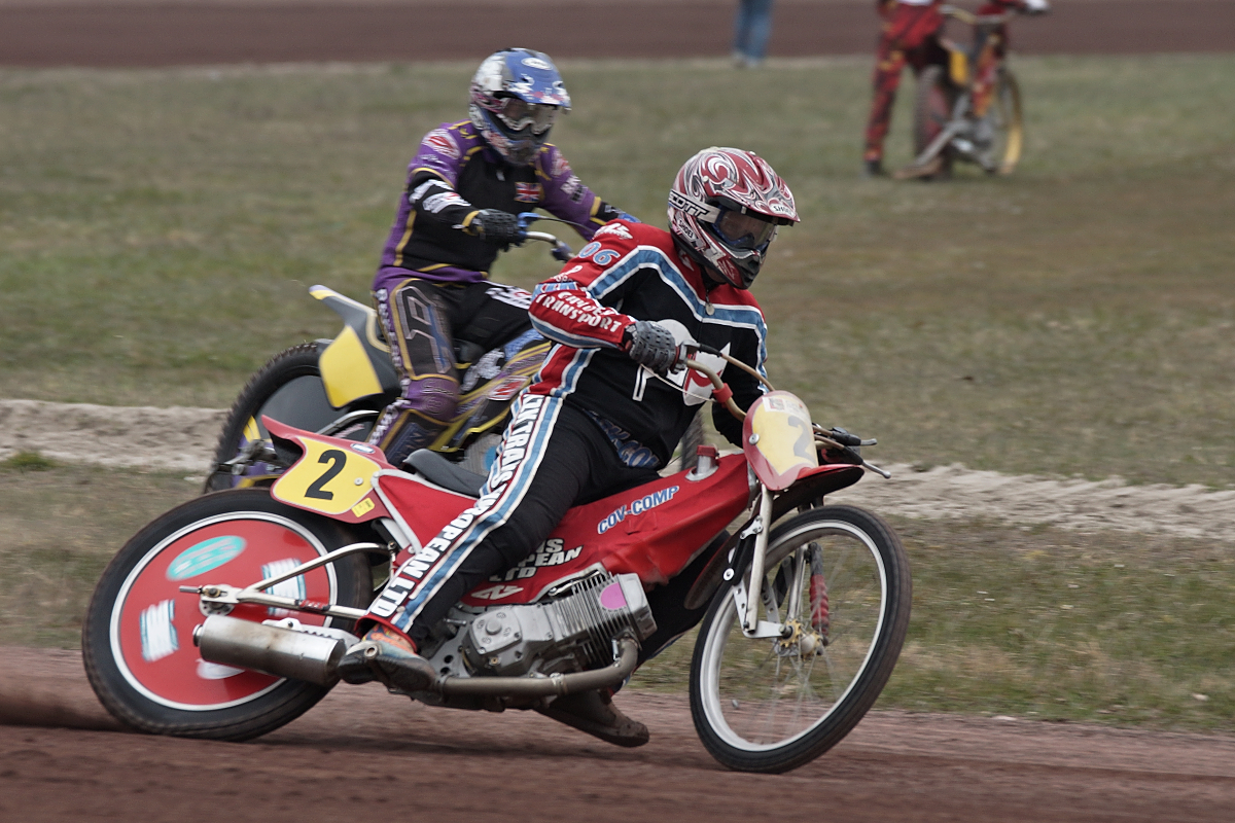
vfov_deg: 3.1
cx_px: 618
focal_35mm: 450
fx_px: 15436
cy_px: 412
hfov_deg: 4.6
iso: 400
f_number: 7.1
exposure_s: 1/800
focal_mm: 300
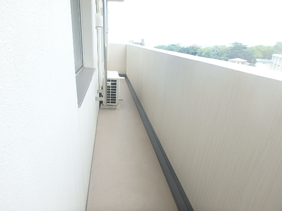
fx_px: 171
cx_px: 141
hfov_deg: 79.0
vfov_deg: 63.4
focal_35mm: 21
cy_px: 106
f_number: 3.5
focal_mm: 3.7
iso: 125
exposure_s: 1/320
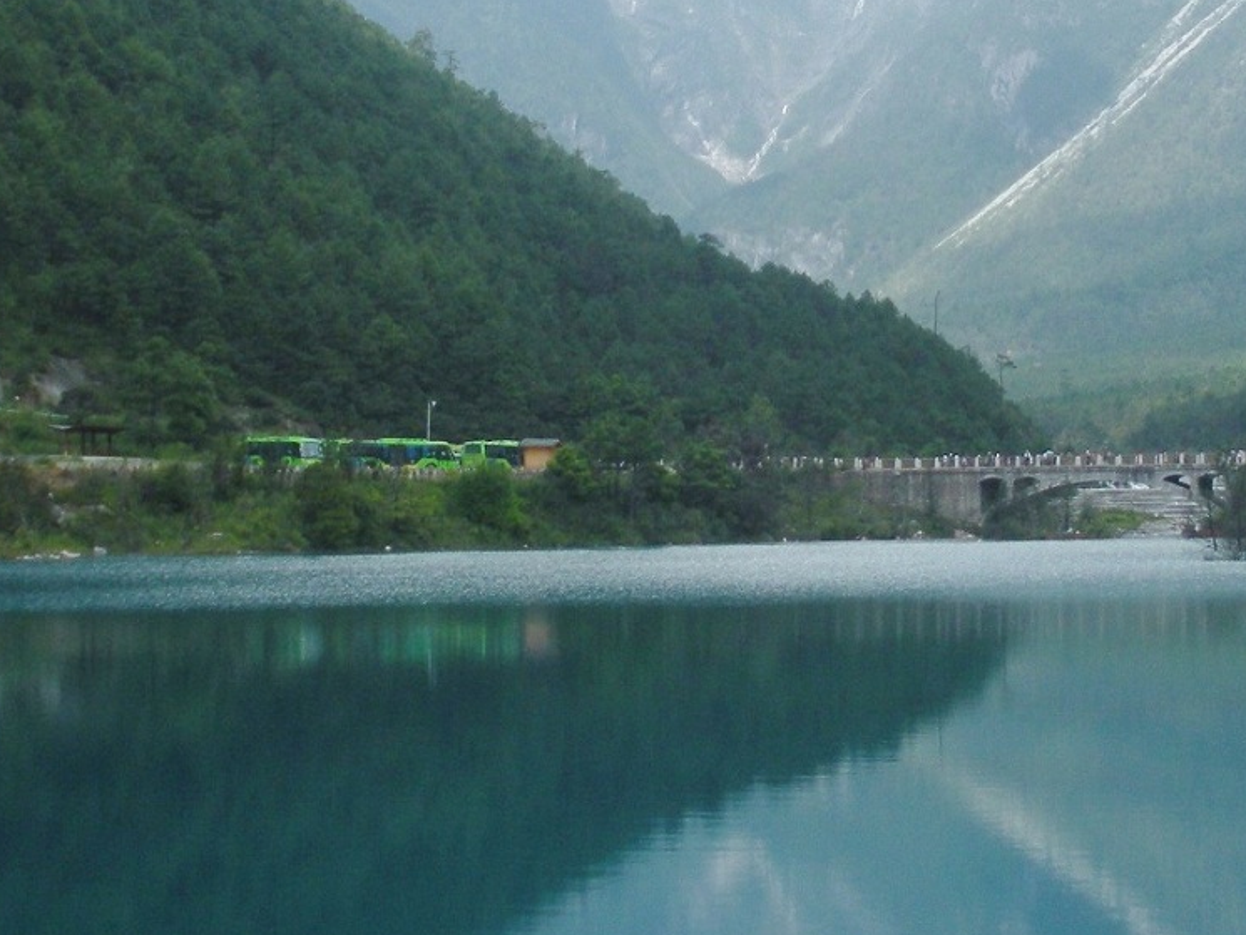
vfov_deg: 16.8
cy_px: 186
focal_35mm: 87
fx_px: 3132
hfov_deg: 22.3
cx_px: 922
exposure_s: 1/794
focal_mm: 6.3
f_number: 3.5
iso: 64
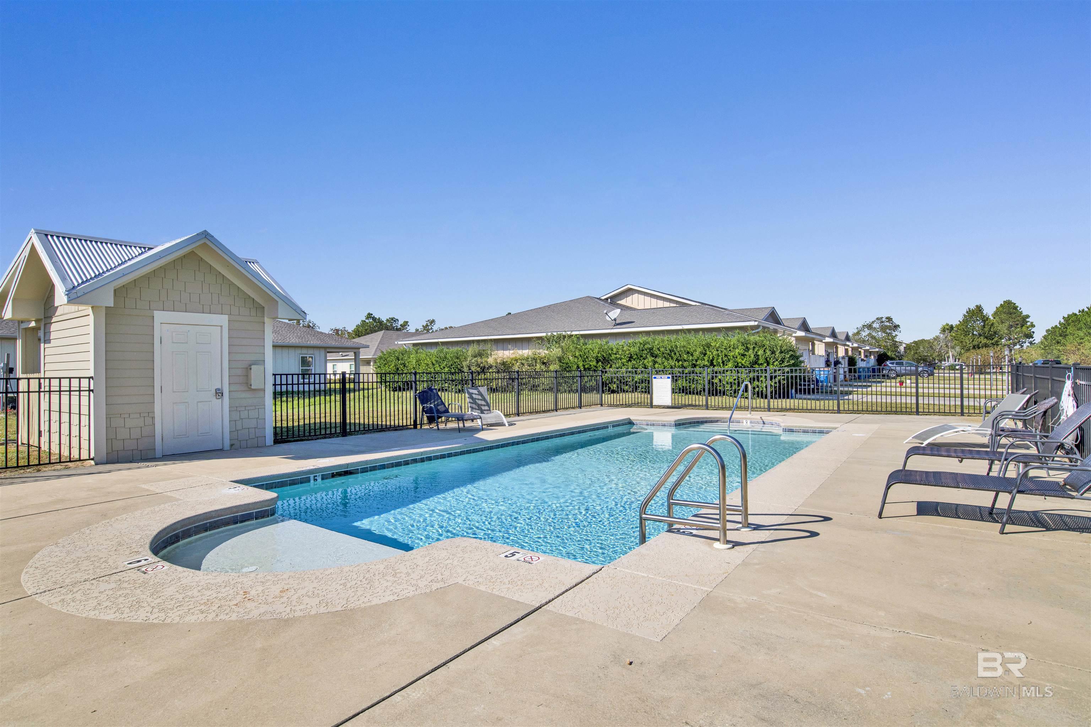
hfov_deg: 90.0
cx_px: 546
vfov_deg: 67.4
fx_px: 545
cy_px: 364
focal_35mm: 18
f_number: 11
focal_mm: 18
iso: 200
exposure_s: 1/640
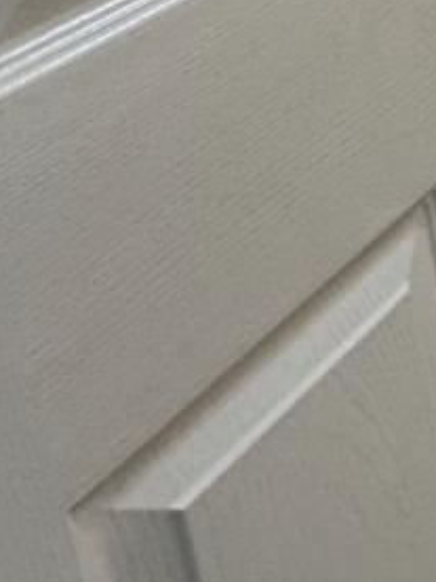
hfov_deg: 12.9
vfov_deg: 19.9
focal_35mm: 76
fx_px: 1276
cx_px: 1143
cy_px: -422
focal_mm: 2.22
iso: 160
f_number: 2.2
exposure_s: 1/120
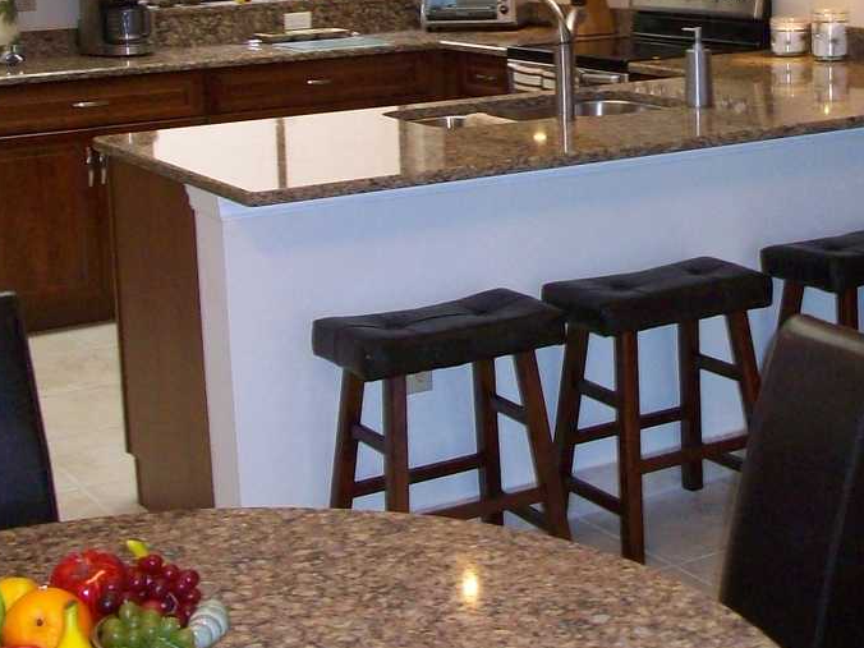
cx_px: 674
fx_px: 1672
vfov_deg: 21.3
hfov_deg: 28.4
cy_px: 38
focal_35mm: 67
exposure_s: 1/60
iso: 200
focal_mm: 5.7
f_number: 2.8
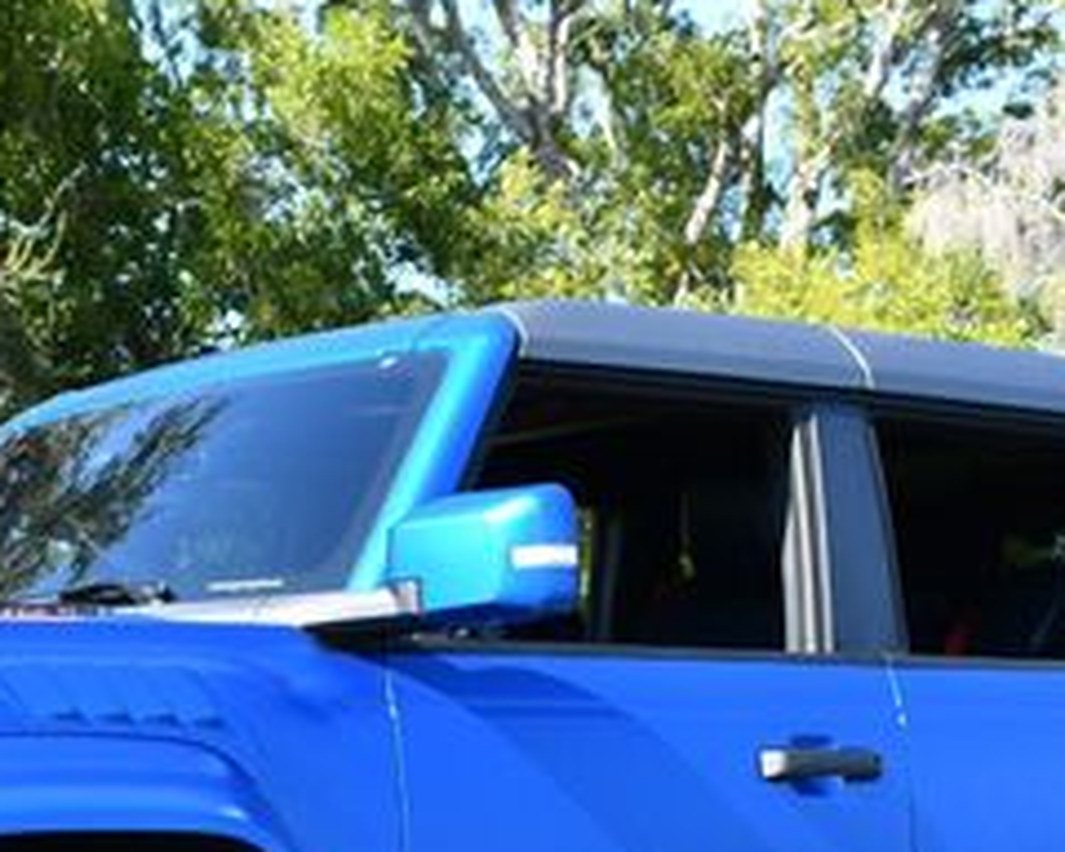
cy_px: 874
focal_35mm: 115
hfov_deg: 16.7
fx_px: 3625
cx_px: 342
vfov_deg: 13.2
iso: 200
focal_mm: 23
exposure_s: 1/250
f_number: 5.6
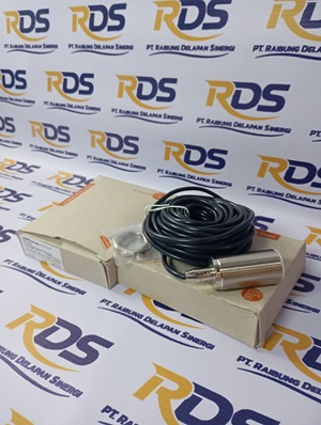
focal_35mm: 28
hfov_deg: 49.9
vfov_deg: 63.4
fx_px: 345
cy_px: 212
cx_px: 160
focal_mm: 4.27
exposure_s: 1/33.3
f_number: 1.8
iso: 493
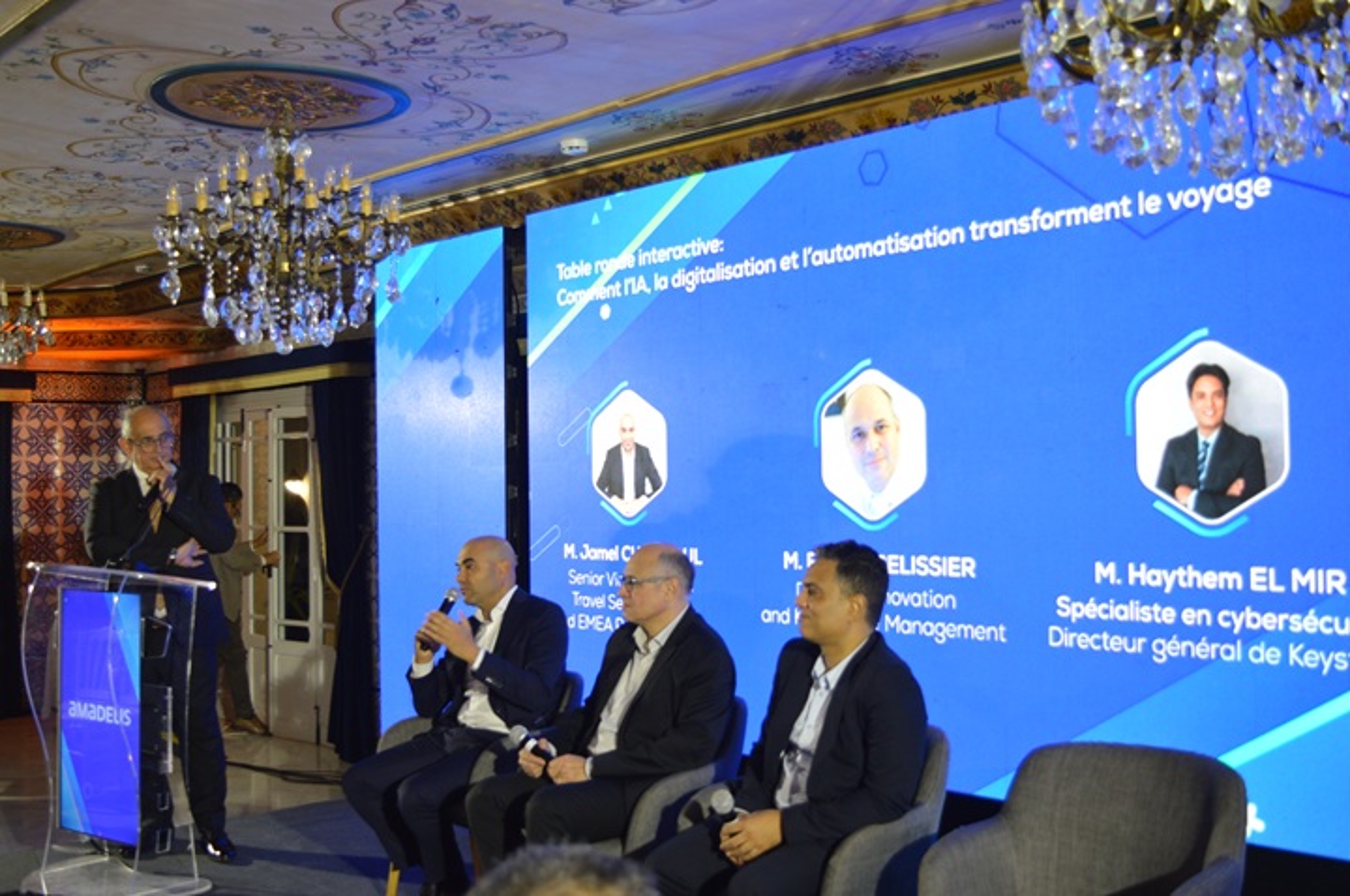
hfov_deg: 49.6
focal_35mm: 39
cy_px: 448
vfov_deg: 34.1
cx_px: 675
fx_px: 1461
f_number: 4
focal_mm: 26
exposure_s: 1/25
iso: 400
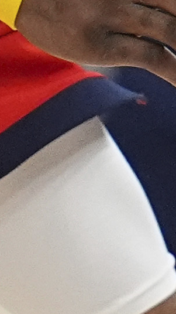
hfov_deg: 0.3
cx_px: 860
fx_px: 38977
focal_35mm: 4692
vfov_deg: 0.5
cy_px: 127
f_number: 3.2
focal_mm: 400
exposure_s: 1/1600
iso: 5000
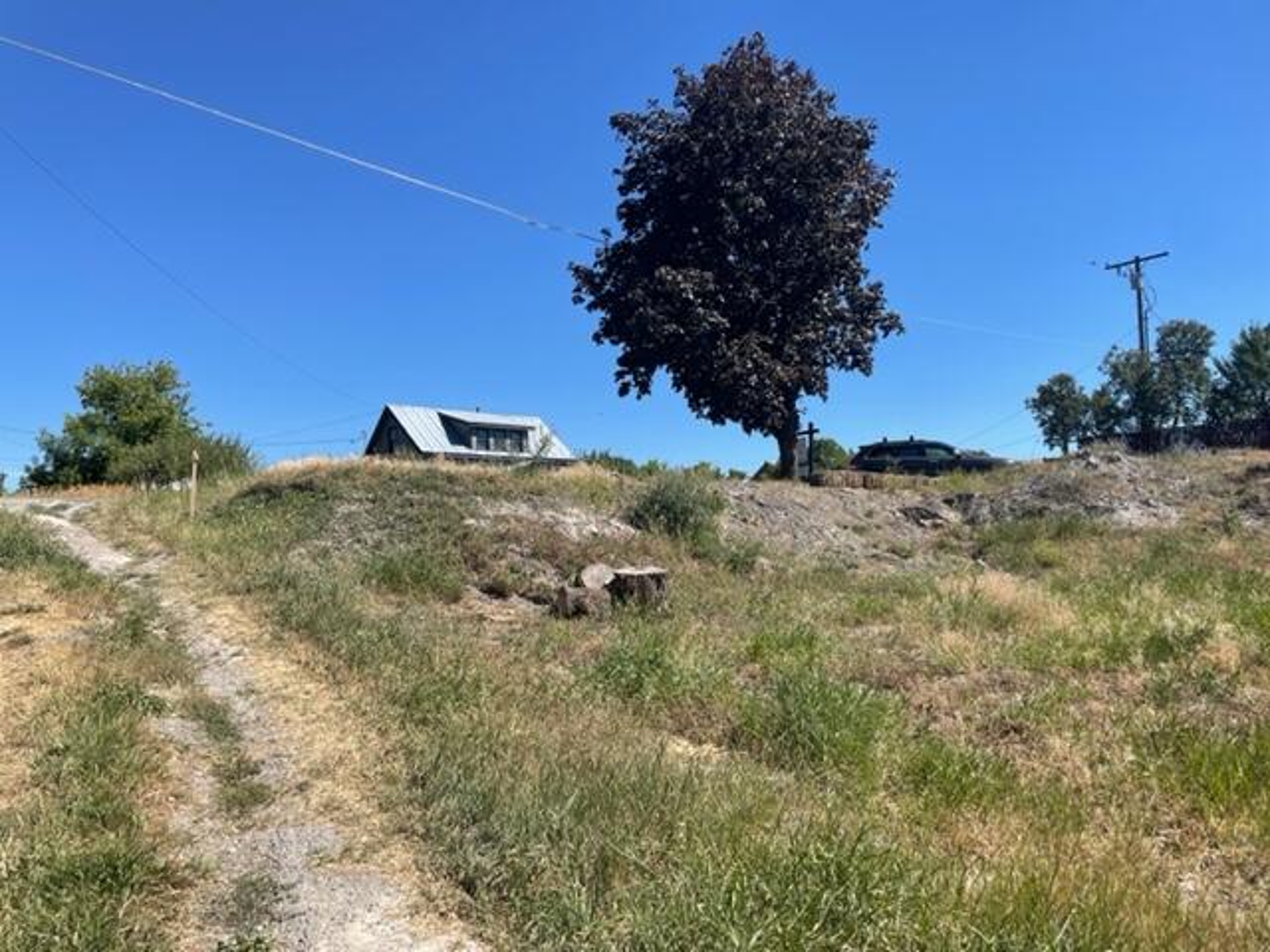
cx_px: 635
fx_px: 954
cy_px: 476
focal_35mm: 26
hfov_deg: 67.3
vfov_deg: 53.1
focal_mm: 4.2
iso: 32
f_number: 1.6
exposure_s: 1/2506
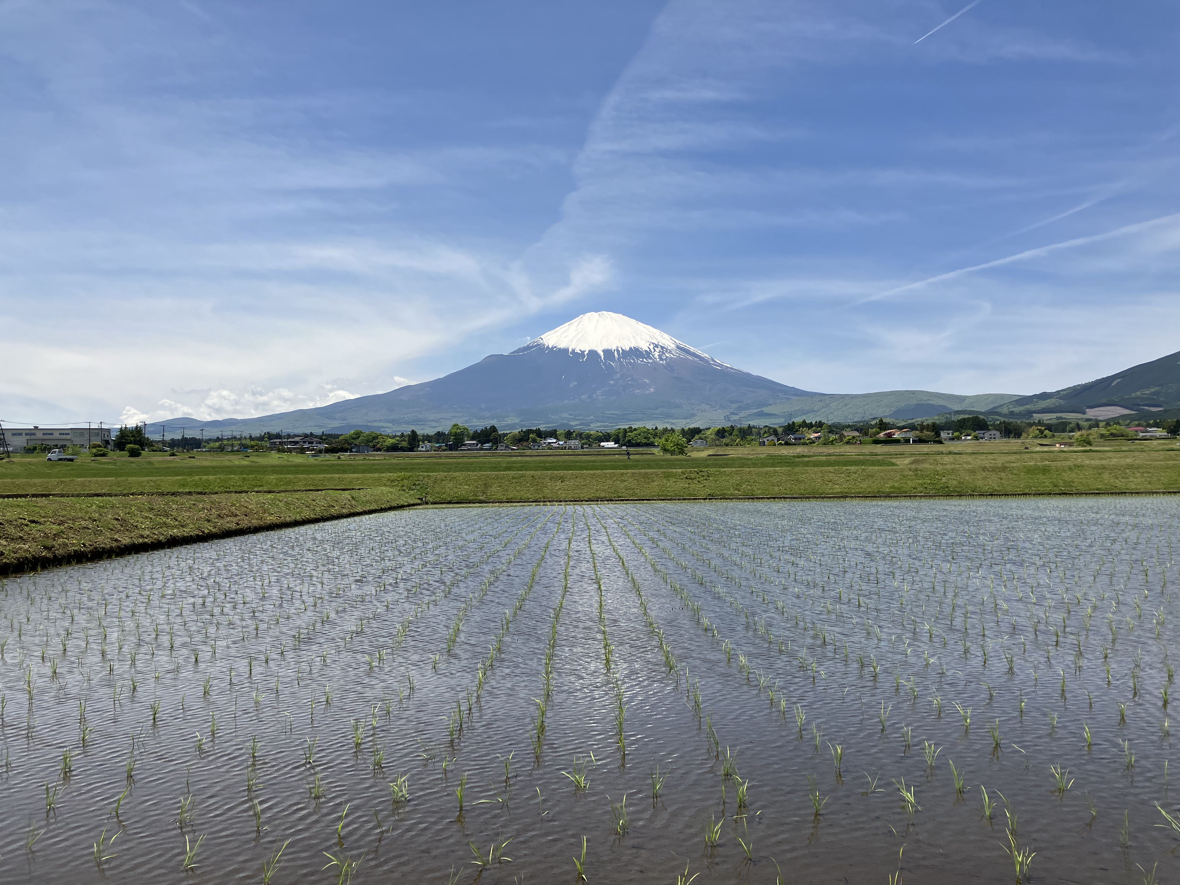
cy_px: 442
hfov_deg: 63.4
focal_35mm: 28
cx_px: 590
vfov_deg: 49.7
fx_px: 954
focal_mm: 3.99
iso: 32
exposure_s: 1/3247
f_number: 1.8
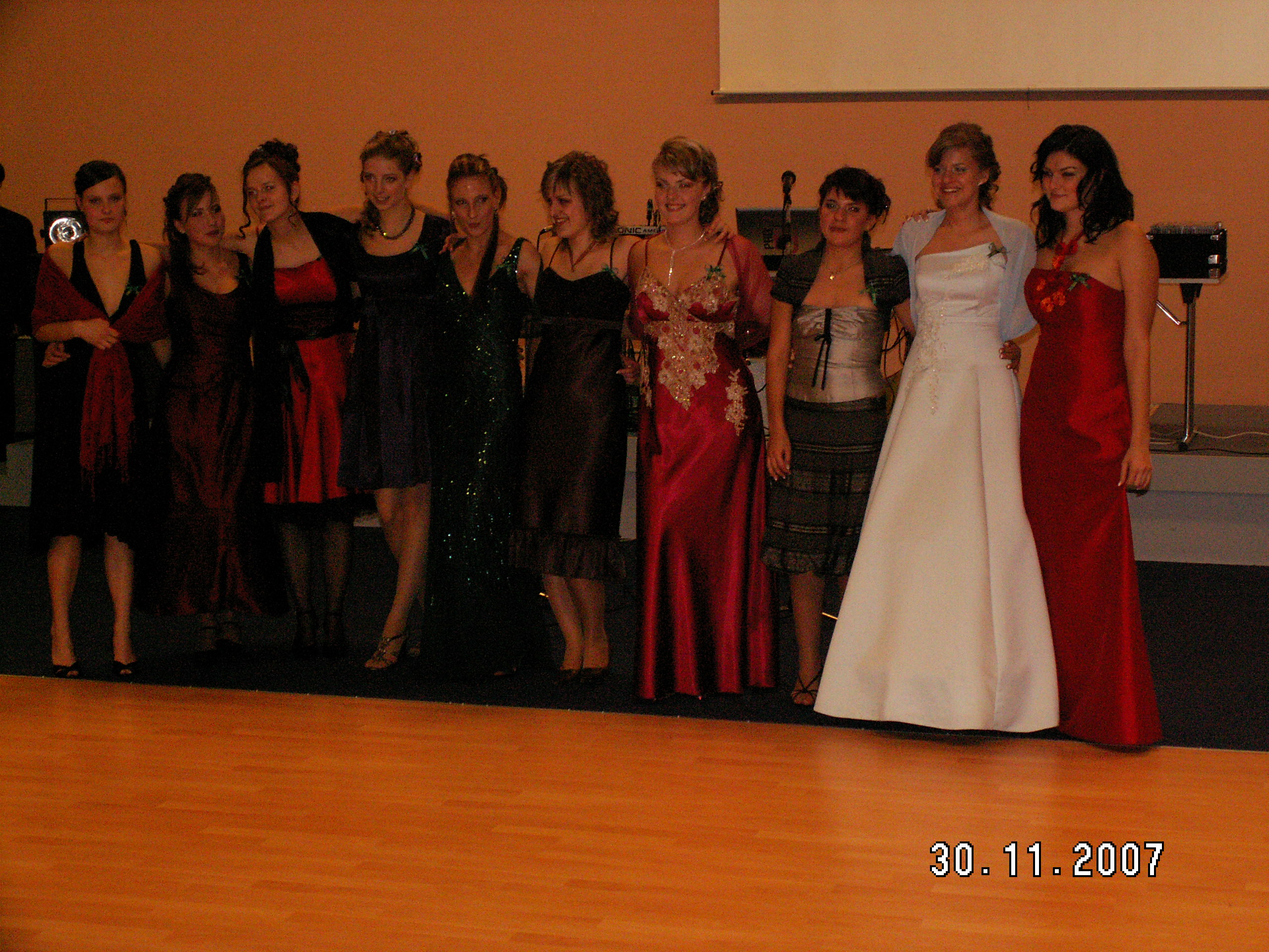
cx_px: 634
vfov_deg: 23.7
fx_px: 2273
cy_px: 476
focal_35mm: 62
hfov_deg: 31.2
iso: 160
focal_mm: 10.41
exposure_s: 1/40
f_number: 3.2
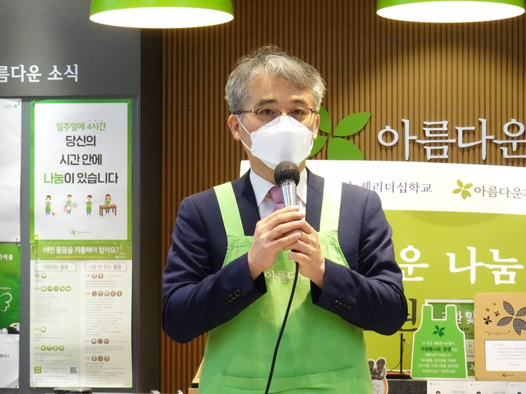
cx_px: 263
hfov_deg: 19.6
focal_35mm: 100
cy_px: 197
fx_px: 1520
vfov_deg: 14.8
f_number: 5
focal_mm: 15.65
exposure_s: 1/100
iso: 1000
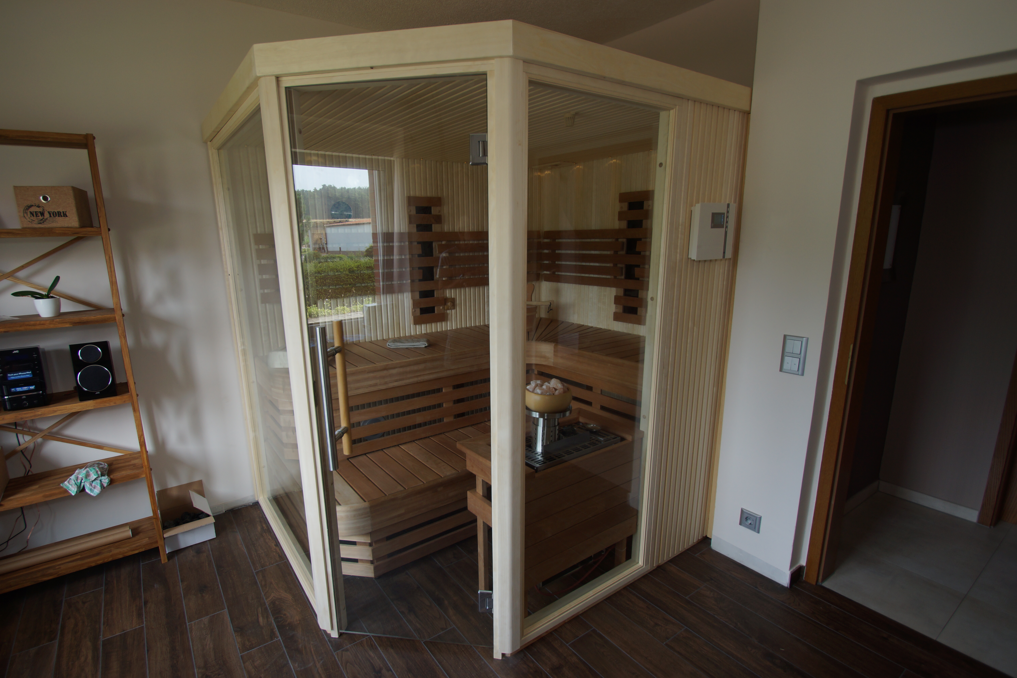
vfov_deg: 72.1
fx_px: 466
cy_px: 339
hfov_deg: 95.0
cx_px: 508
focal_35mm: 16
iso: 100
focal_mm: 11
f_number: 4
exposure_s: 1/60
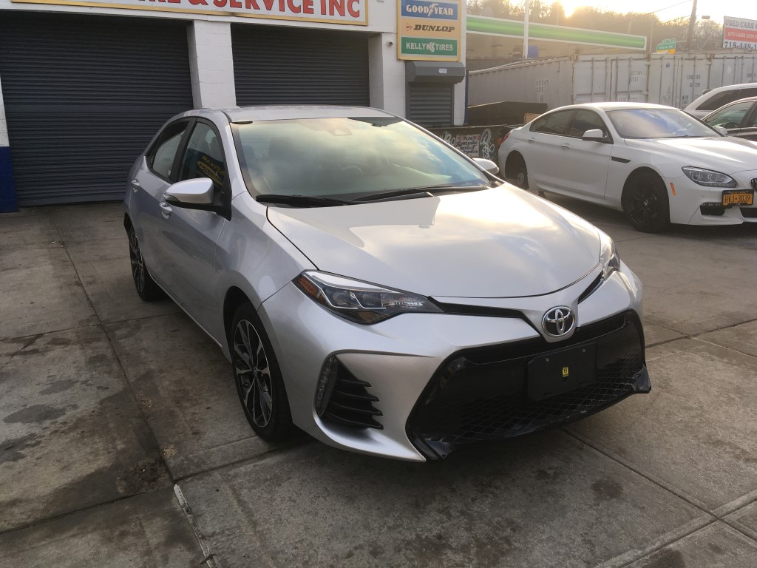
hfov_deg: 61.7
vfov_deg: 48.2
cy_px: 284
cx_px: 378
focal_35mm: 29
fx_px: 634
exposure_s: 1/221
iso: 25
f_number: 2.2
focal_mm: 4.15
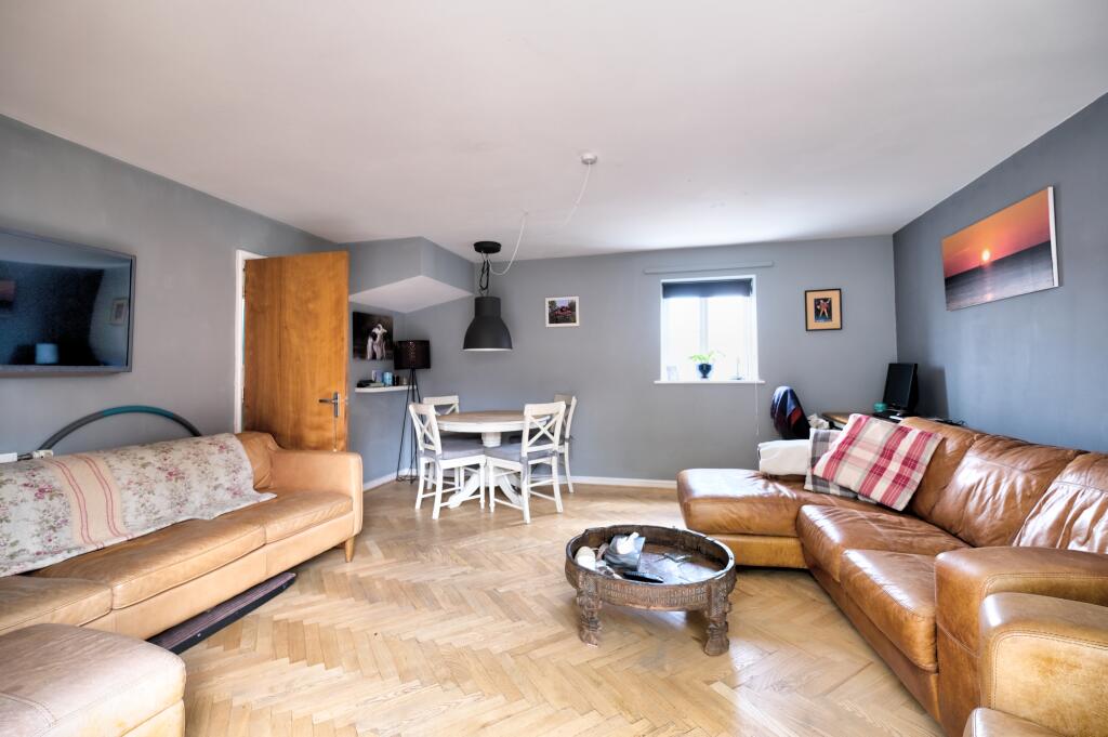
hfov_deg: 100.4
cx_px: 554
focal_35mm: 15
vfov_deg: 77.2
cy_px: 368
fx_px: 461
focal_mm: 10
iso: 400
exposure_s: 1/15
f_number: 4
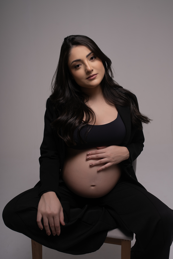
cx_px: 86
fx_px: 252
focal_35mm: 35
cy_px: 130
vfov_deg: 54.4
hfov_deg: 37.9
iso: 100
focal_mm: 35
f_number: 6.3
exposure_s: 1/160
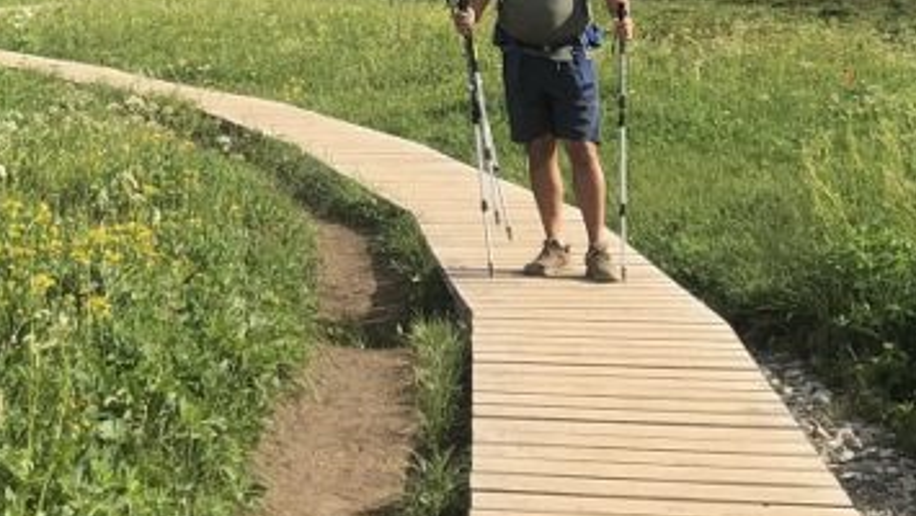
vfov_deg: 13.1
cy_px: -230
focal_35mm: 88
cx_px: 317
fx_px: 2138
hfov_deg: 24.1
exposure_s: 1/2000
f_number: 1.8
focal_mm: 3.99
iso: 20
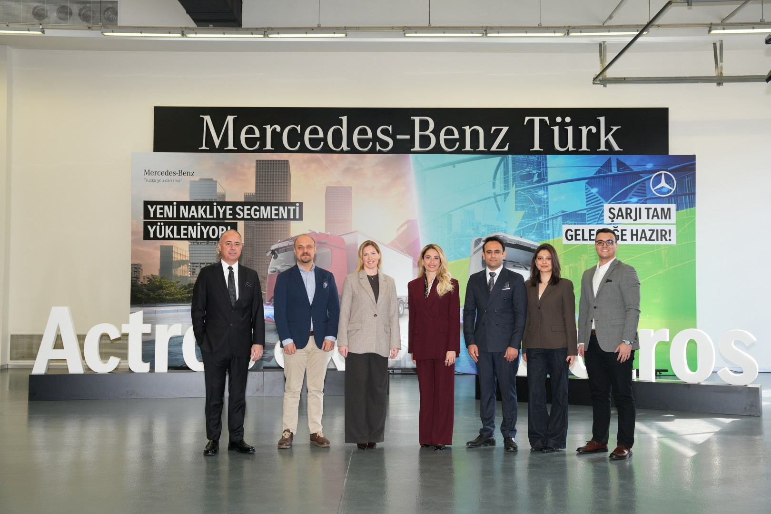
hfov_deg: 46.3
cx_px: 386
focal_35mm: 42
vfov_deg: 31.8
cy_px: 257
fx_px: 902
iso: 400
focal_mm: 42.1
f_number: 4.5
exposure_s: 1/100
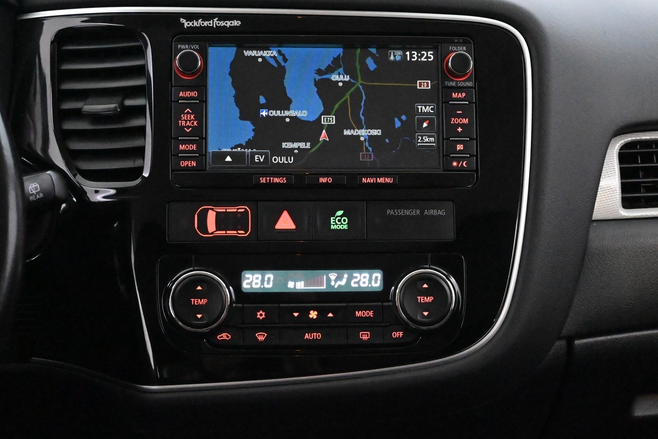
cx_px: 327
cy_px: 197
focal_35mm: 67
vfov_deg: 20.4
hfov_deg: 30.3
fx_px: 1217
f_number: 5.6
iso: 18000
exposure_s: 1/60
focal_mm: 39
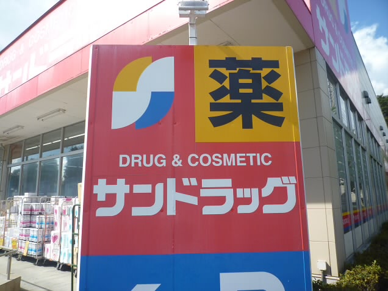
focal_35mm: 25
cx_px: 194
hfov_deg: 69.4
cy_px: 146
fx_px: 280
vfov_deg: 54.9
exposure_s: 1/500
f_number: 3.5
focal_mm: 4.4
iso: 100
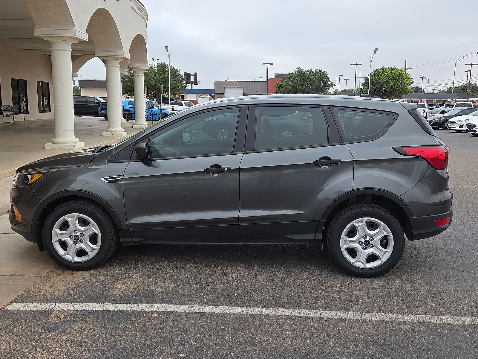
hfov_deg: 54.0
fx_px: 469
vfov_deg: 41.8
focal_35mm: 34
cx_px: 239
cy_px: 180
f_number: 1.8
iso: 76
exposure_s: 1/1250
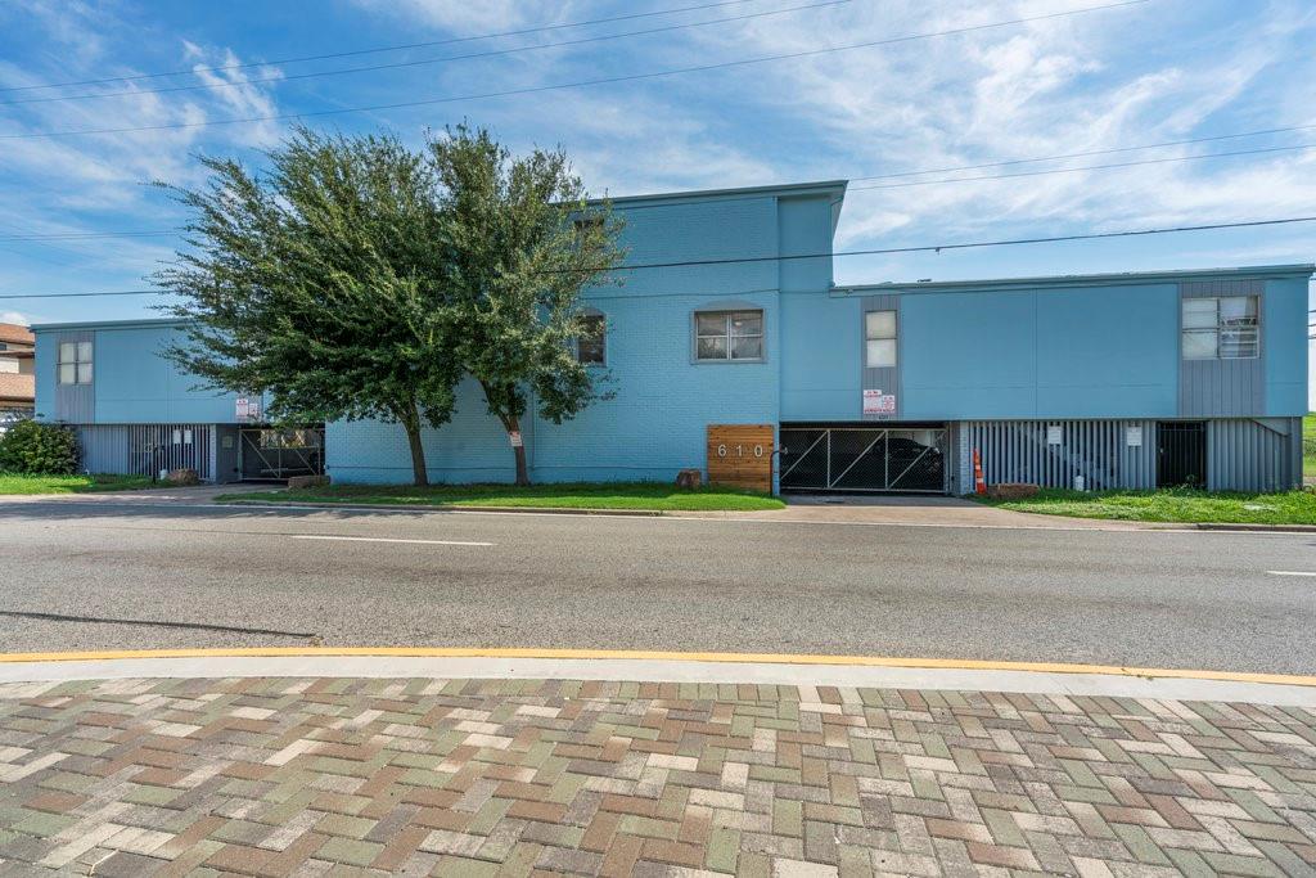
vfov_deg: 73.8
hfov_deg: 96.7
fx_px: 585
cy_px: 439
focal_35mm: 16
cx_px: 658
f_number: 13
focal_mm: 16
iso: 100
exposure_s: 1/15
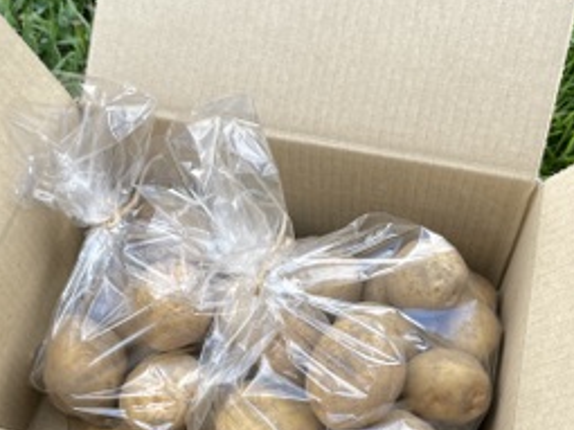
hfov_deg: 38.8
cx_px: 243
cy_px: 270
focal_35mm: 49
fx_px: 812
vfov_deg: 29.5
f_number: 1.6
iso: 32
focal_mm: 4.2
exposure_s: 1/1221
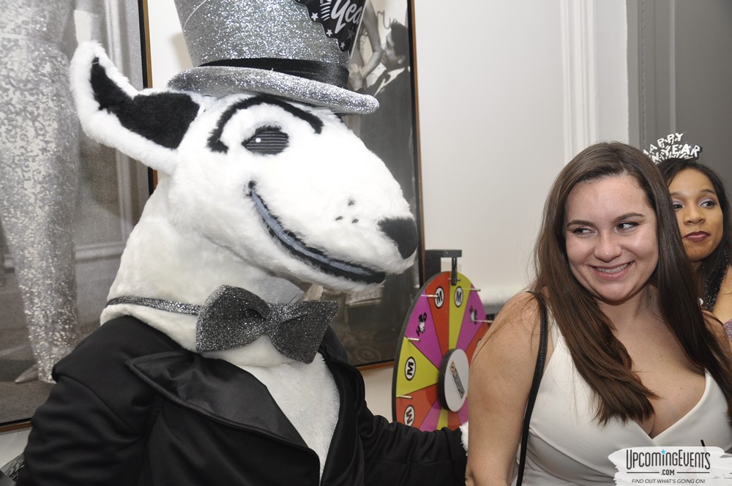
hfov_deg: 49.6
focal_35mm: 39
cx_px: 366
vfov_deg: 34.1
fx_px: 792
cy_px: 243
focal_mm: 26
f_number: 5
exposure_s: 1/60
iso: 400
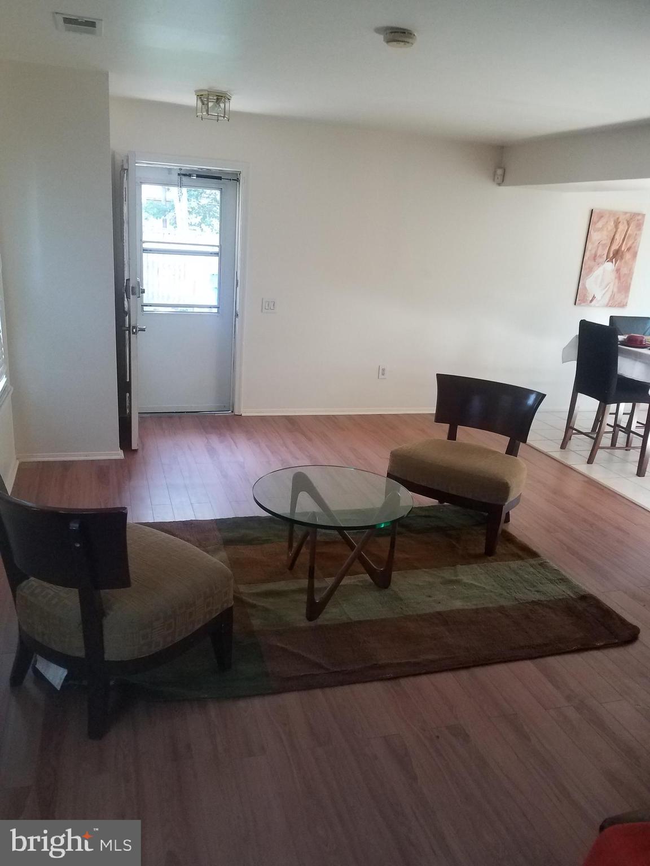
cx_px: 325
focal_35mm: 26
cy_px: 433
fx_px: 651
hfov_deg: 53.1
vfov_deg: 67.3
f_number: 1.7
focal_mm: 4.2
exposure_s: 1/30
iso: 160
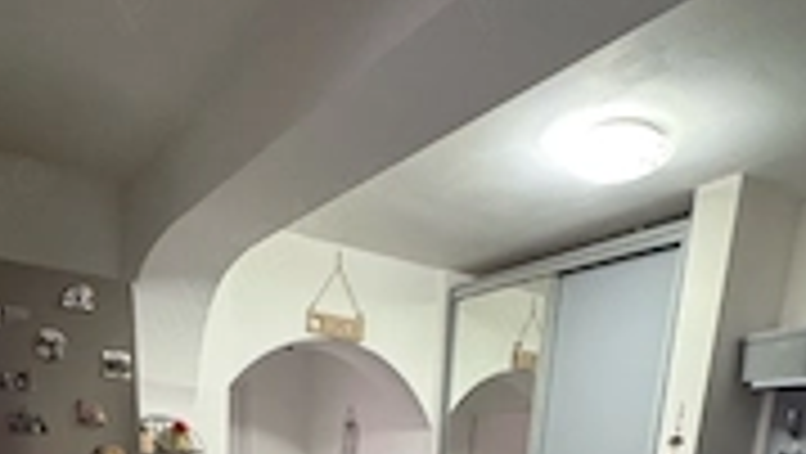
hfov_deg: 57.7
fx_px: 727
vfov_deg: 26.3
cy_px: 665
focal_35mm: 34
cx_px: 342
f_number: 2.2
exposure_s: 1/50
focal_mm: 2.22
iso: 640
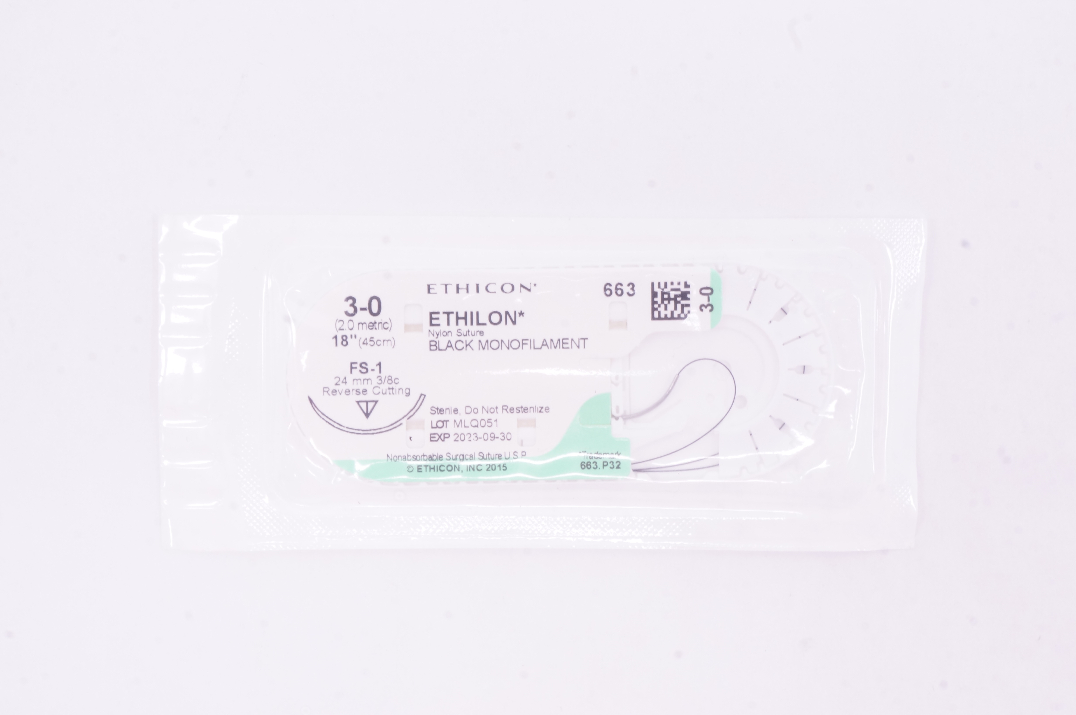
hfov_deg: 34.2
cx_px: 538
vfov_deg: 23.1
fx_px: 1747
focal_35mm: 58
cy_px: 358
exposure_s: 1/10
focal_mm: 39
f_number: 20
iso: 800
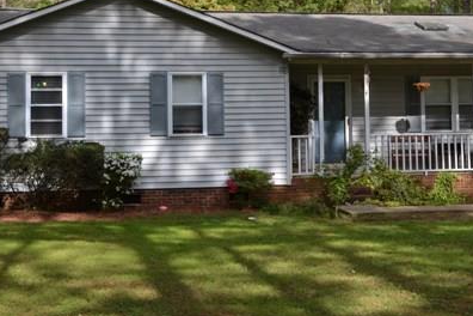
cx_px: 258
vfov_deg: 21.3
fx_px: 828
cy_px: 70
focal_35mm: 63
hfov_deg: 31.9
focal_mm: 26
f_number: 6.3
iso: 100
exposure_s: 1/160
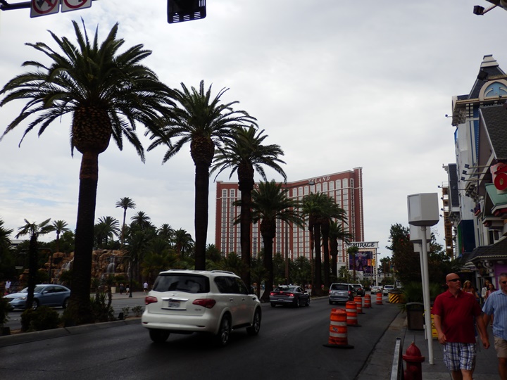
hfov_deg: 60.0
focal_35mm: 30
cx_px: 254
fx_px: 439
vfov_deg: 46.8
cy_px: 190
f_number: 9.4
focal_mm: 5.5
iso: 80
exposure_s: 1/125
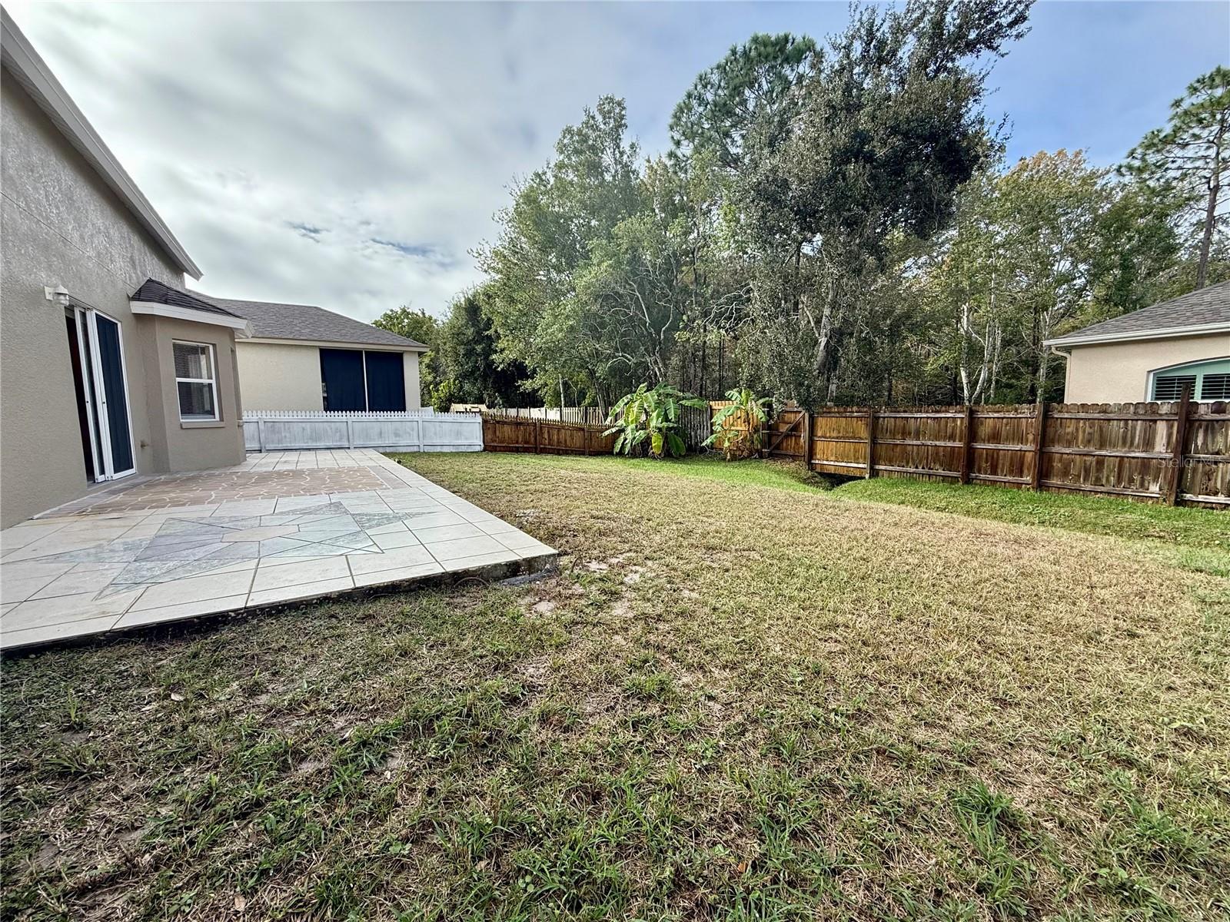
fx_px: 497
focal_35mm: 14
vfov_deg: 85.7
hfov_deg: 102.1
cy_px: 461
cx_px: 615
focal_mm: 2.22
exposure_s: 1/864
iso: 64
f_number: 2.2
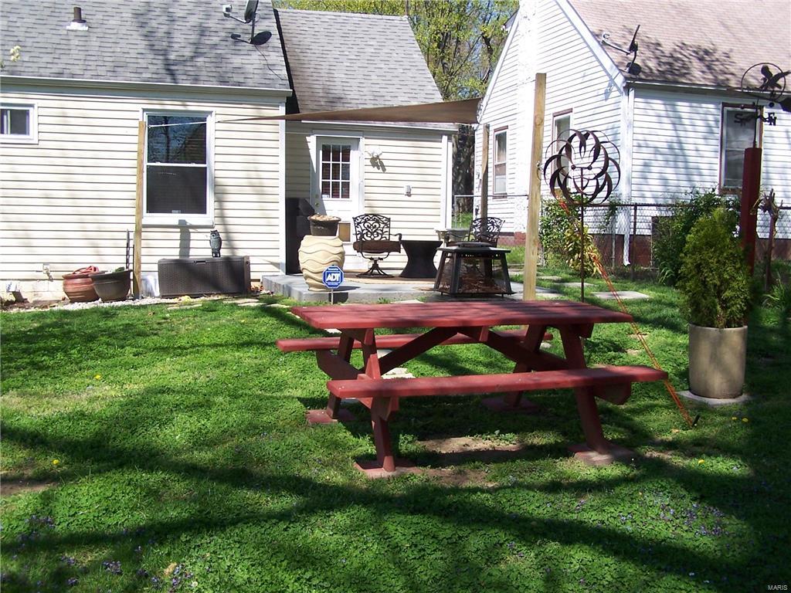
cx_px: 396
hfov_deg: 49.0
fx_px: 868
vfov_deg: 37.7
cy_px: 296
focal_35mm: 38
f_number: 4
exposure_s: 1/500
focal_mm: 6.3
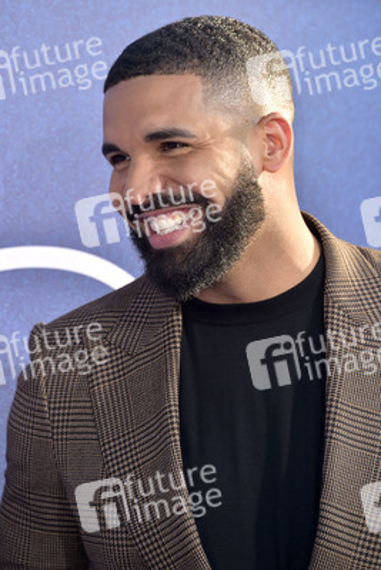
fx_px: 3648
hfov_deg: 6.0
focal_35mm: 230
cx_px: 190
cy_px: 285
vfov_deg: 8.9
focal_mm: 230
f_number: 7.1
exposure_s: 1/250
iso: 125
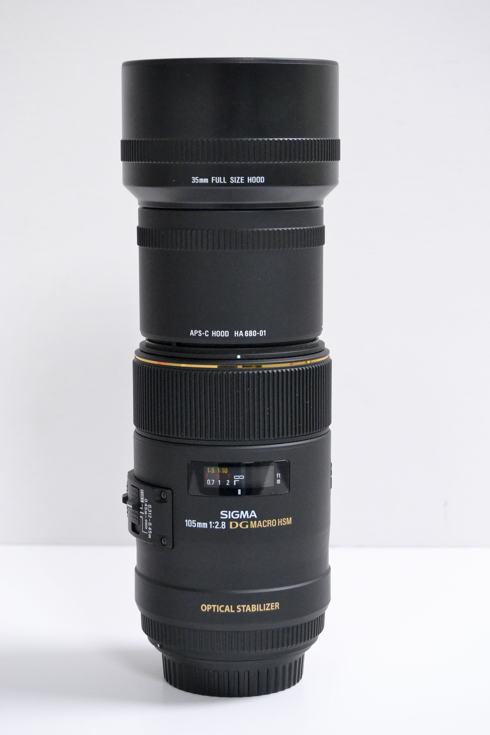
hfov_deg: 16.6
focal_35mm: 82
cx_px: 245
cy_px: 368
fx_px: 1684
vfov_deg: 24.6
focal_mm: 55
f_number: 7.1
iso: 3200
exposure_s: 1/160
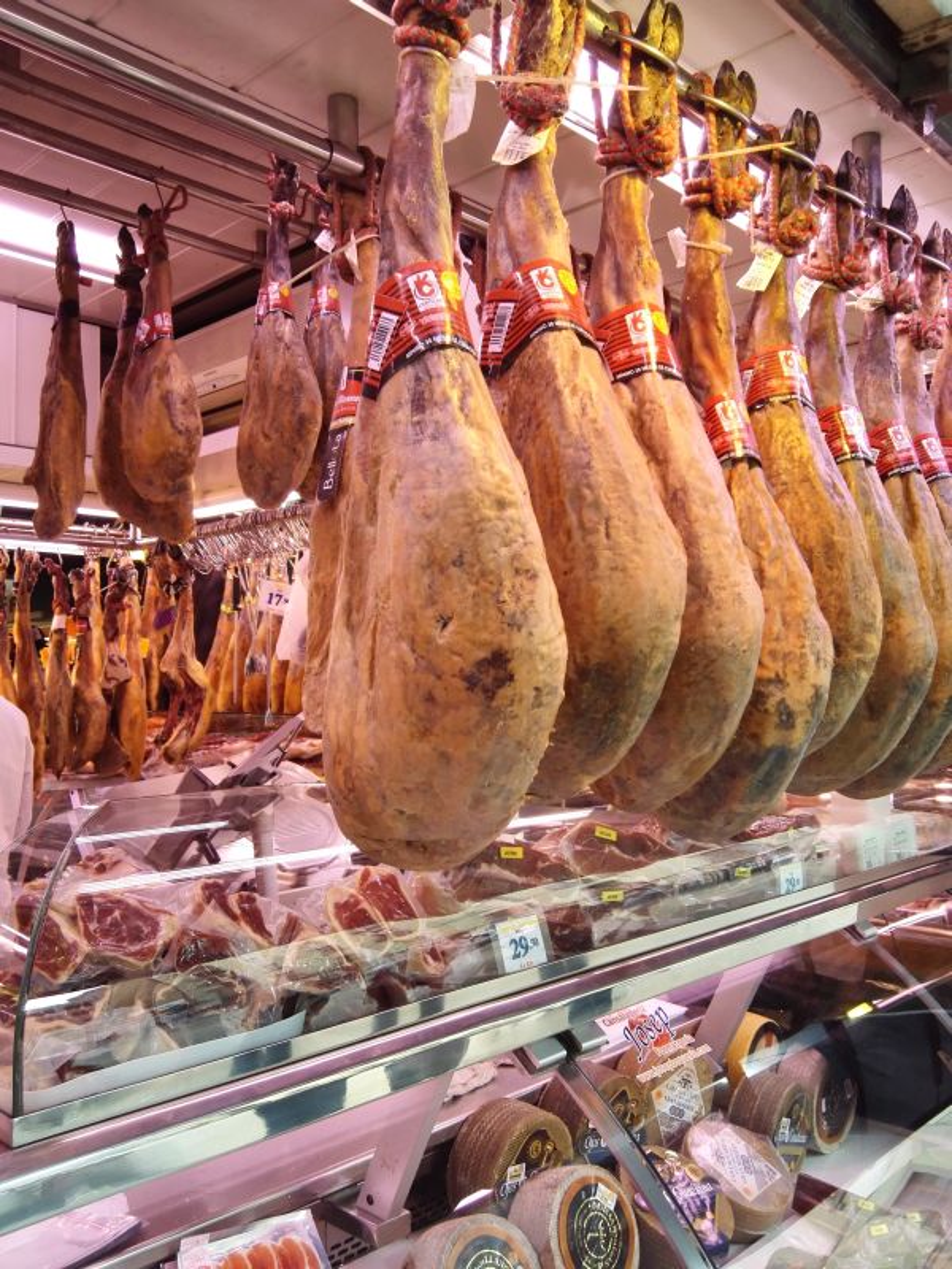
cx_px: 476
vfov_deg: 61.7
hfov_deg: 48.2
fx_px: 1063
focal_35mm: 29
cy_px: 634
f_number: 2
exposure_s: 1/100
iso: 100
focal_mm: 3.8
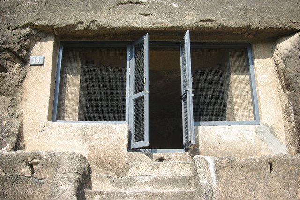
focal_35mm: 36
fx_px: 300
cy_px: 100
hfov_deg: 53.1
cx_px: 150
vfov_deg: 36.9
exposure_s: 1/60
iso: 100
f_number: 4.5
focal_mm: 24
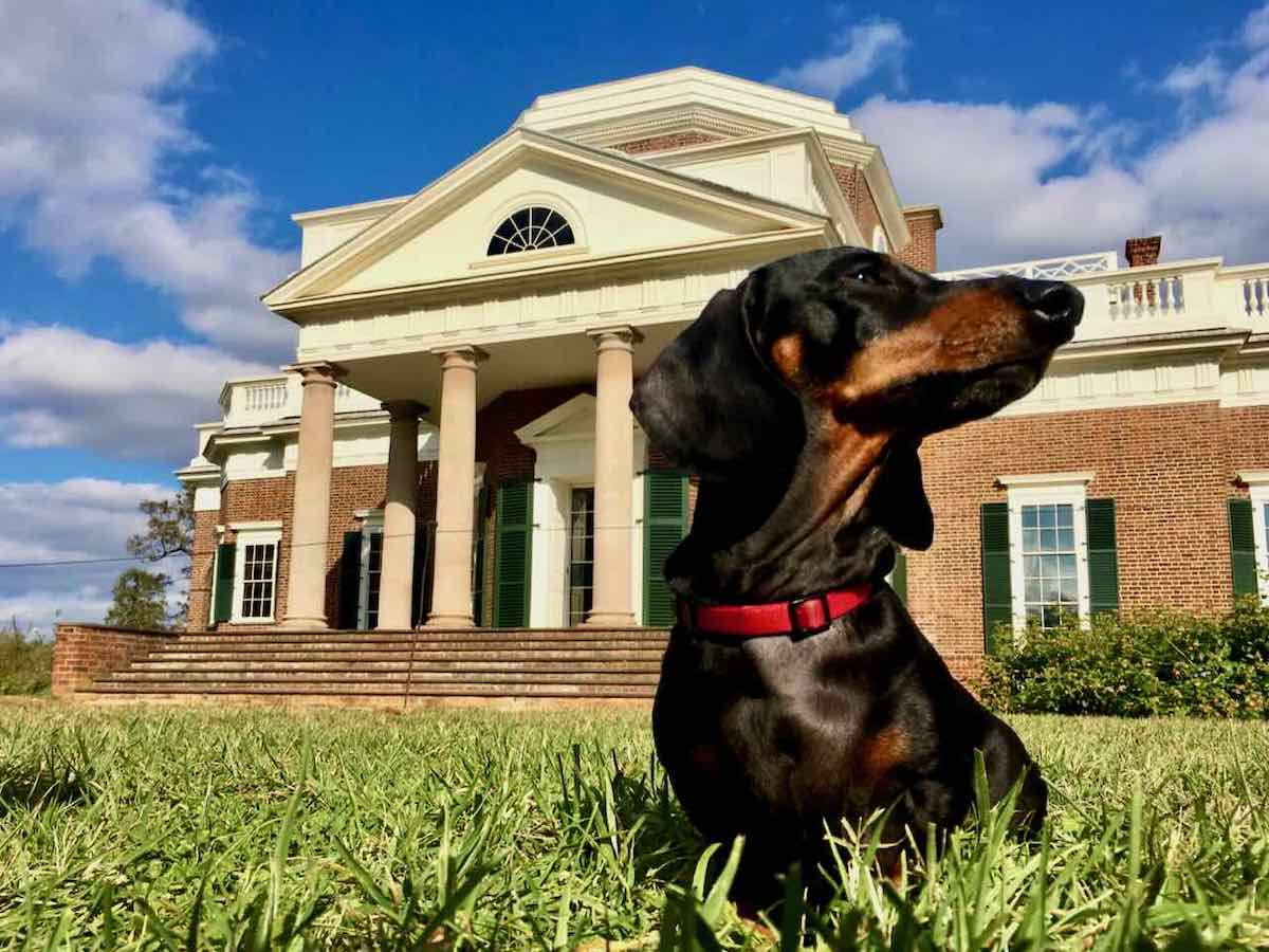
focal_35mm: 29
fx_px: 1063
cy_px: 476
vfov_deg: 48.2
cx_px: 634
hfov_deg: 61.7
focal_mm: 4.15
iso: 25
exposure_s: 1/3497
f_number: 2.2
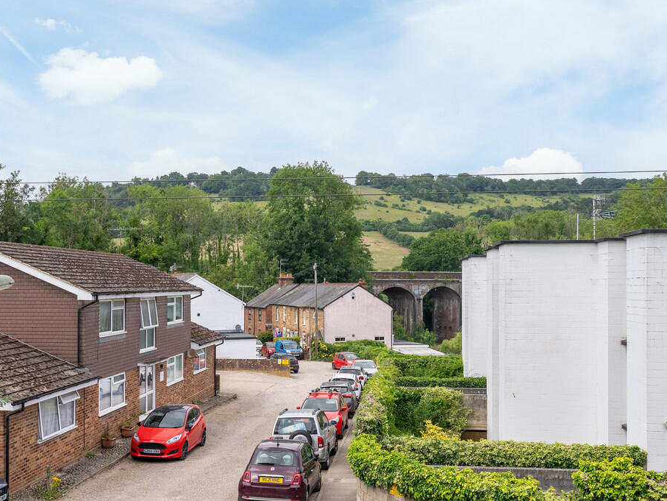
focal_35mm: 38
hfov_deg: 48.9
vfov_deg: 37.7
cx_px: 297
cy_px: 250
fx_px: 732
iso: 500
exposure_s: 1/800
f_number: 8
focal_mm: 35
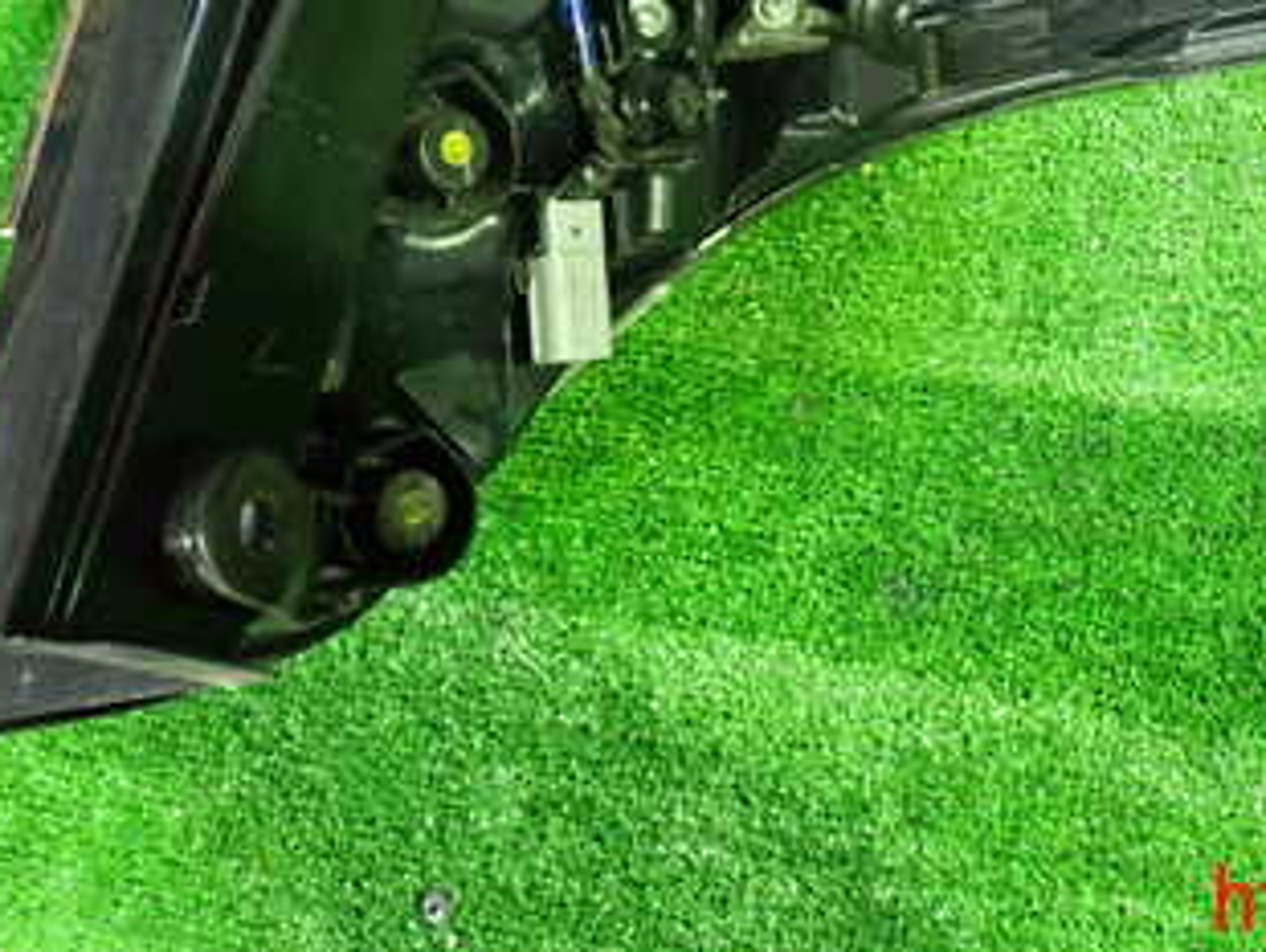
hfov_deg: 32.7
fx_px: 2123
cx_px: 911
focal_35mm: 58
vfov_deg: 24.3
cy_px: 37
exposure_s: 1/30
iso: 800
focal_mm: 5.4
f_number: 2.3
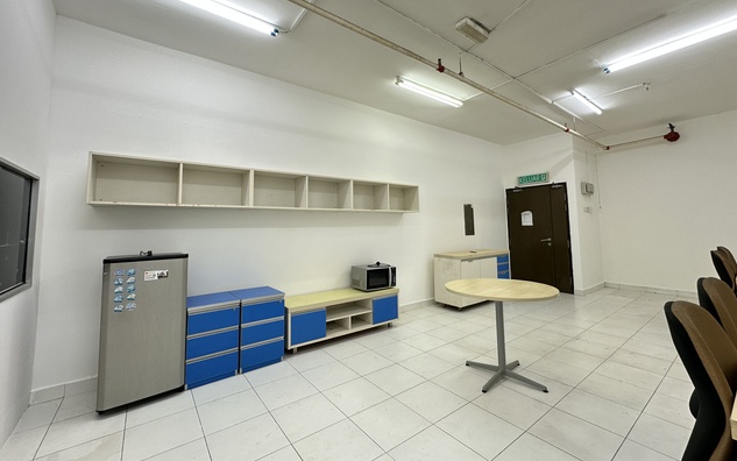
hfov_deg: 101.4
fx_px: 301
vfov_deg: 74.5
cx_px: 370
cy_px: 203
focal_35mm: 15
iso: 100
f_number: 2.2
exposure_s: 1/100
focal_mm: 2.22
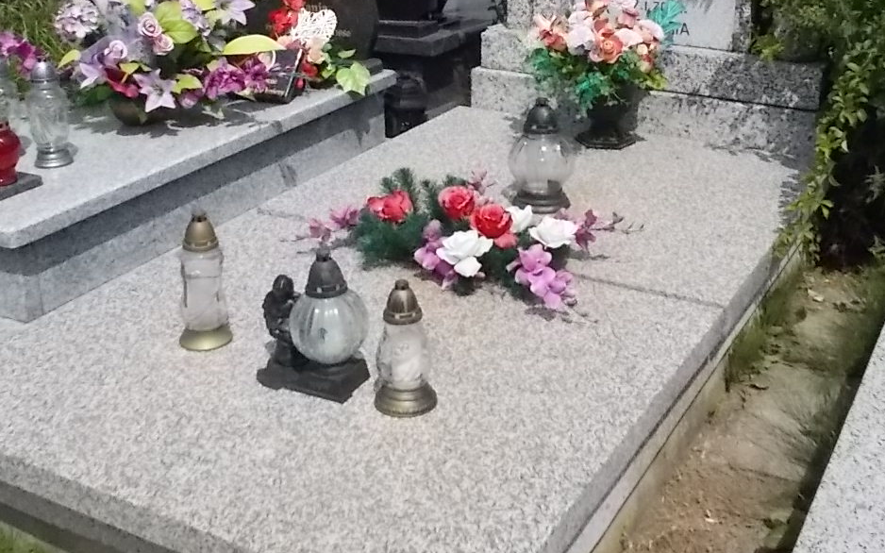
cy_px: 109
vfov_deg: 26.9
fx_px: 1133
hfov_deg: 42.6
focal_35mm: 47
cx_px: 468
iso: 400
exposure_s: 1/1600
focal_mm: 4.6
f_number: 8
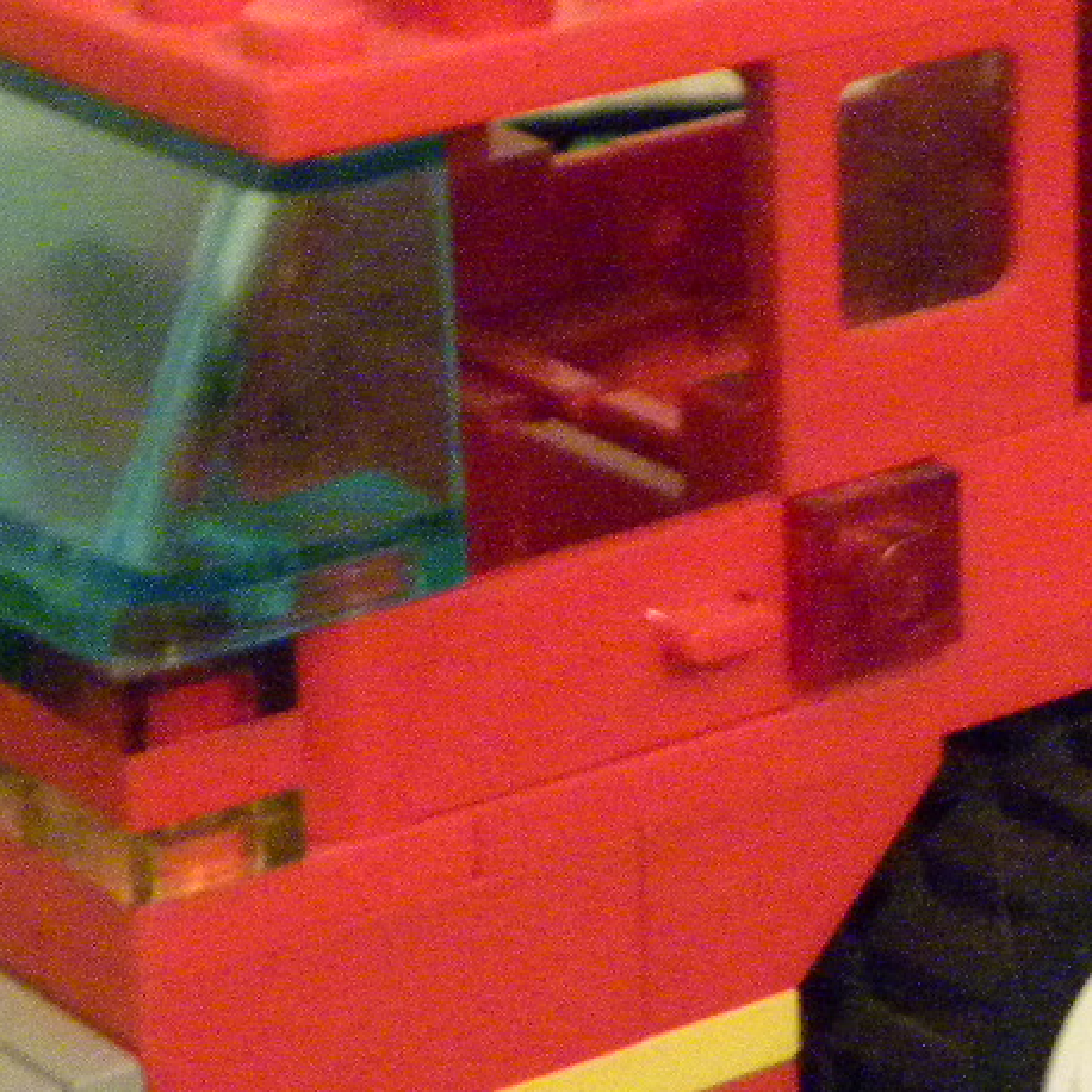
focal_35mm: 182
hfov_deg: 9.5
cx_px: 1259
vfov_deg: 9.6
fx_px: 6496
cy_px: 217
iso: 586
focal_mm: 8.2
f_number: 3.2
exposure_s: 1/9.5
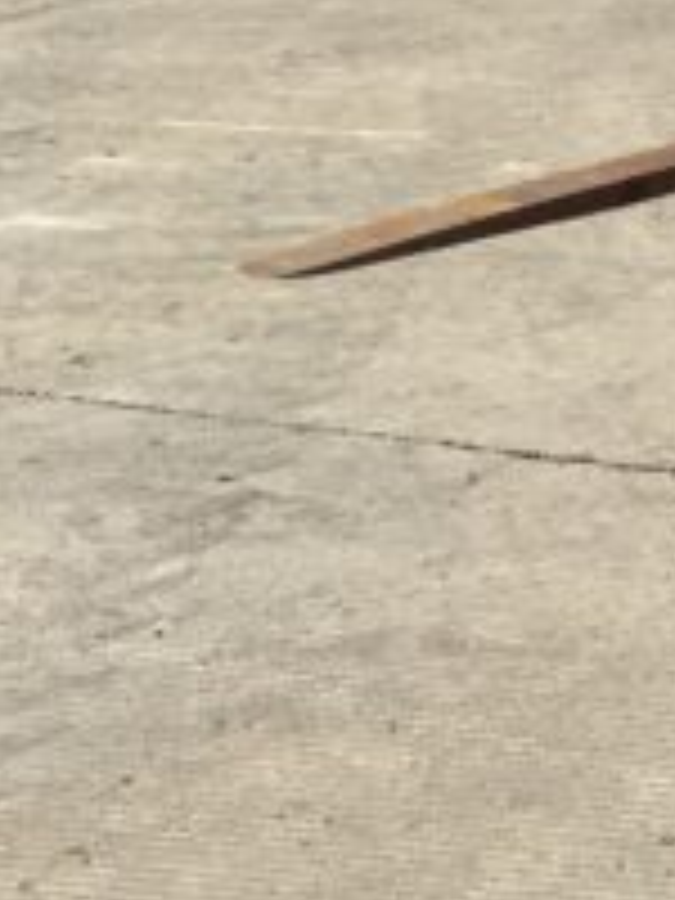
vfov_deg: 20.1
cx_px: 1422
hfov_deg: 13.3
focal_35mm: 93
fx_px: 2418
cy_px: -94
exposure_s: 1/1490
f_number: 1.8
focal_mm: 3
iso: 16
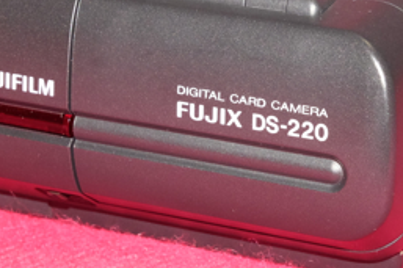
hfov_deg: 11.7
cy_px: 75
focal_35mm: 175
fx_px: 1958
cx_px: 296
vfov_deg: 7.8
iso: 1600
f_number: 14
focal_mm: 50
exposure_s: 1/30
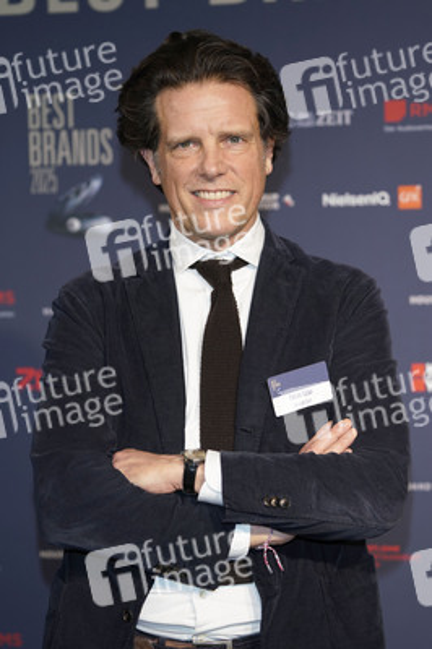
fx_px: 1803
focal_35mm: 100
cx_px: 216
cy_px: 324
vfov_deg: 20.4
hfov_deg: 13.7
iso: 500
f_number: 4
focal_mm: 100
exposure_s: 1/250
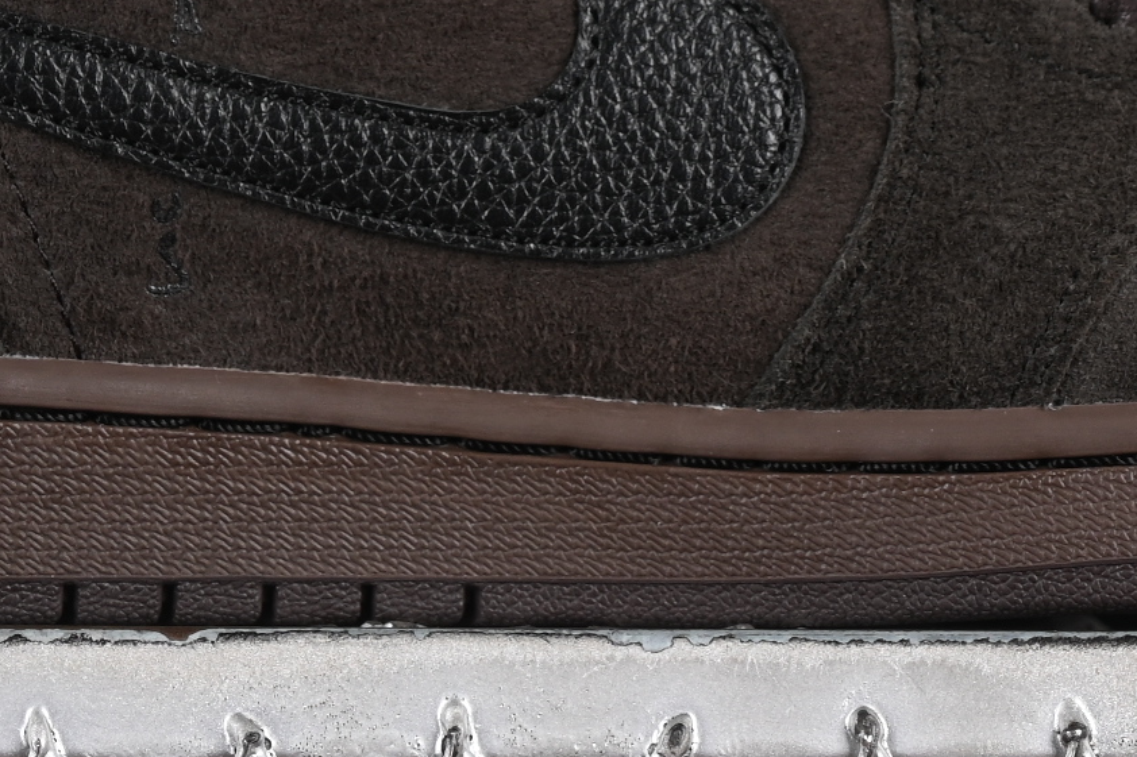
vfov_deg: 5.5
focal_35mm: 248
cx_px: 643
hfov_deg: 8.3
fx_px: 7831
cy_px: -157
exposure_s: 1/60
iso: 160
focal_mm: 50
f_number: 6.3
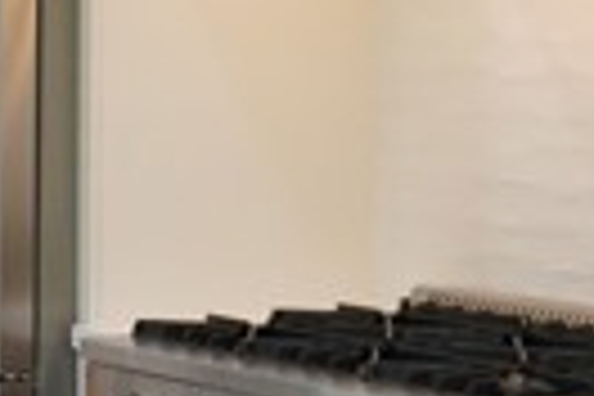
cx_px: -292
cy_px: 191
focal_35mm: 155
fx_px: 2557
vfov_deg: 8.9
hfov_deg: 12.6
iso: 5000
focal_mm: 32
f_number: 4
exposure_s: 1/800
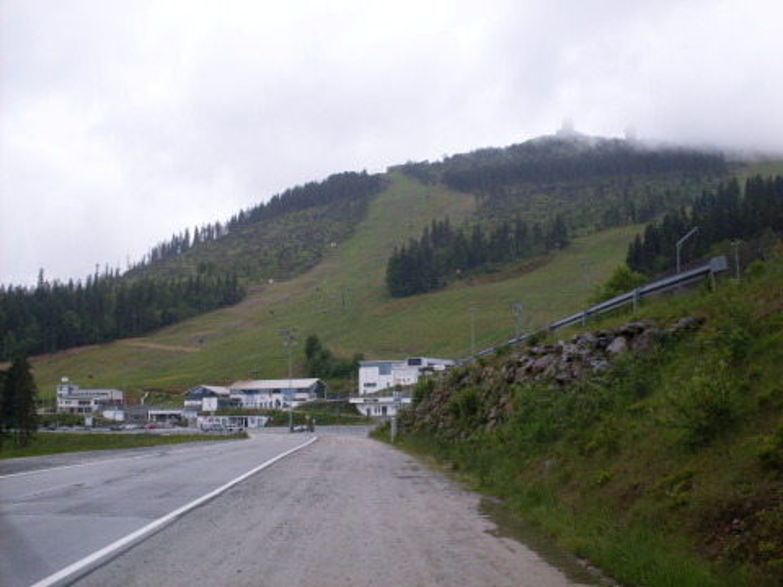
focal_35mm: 38
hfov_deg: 49.0
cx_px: 392
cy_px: 294
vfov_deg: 37.7
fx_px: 860
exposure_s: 1/250
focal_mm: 6.3
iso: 80
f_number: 8.4
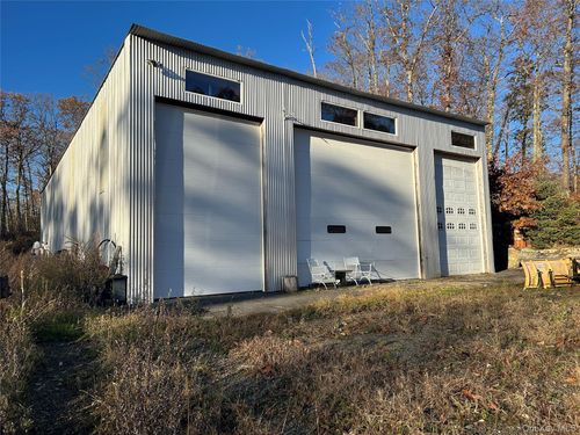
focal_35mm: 26
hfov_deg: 67.3
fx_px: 436
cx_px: 290
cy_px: 218
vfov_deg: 53.1
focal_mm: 5.7
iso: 50
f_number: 1.5
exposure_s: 1/2083
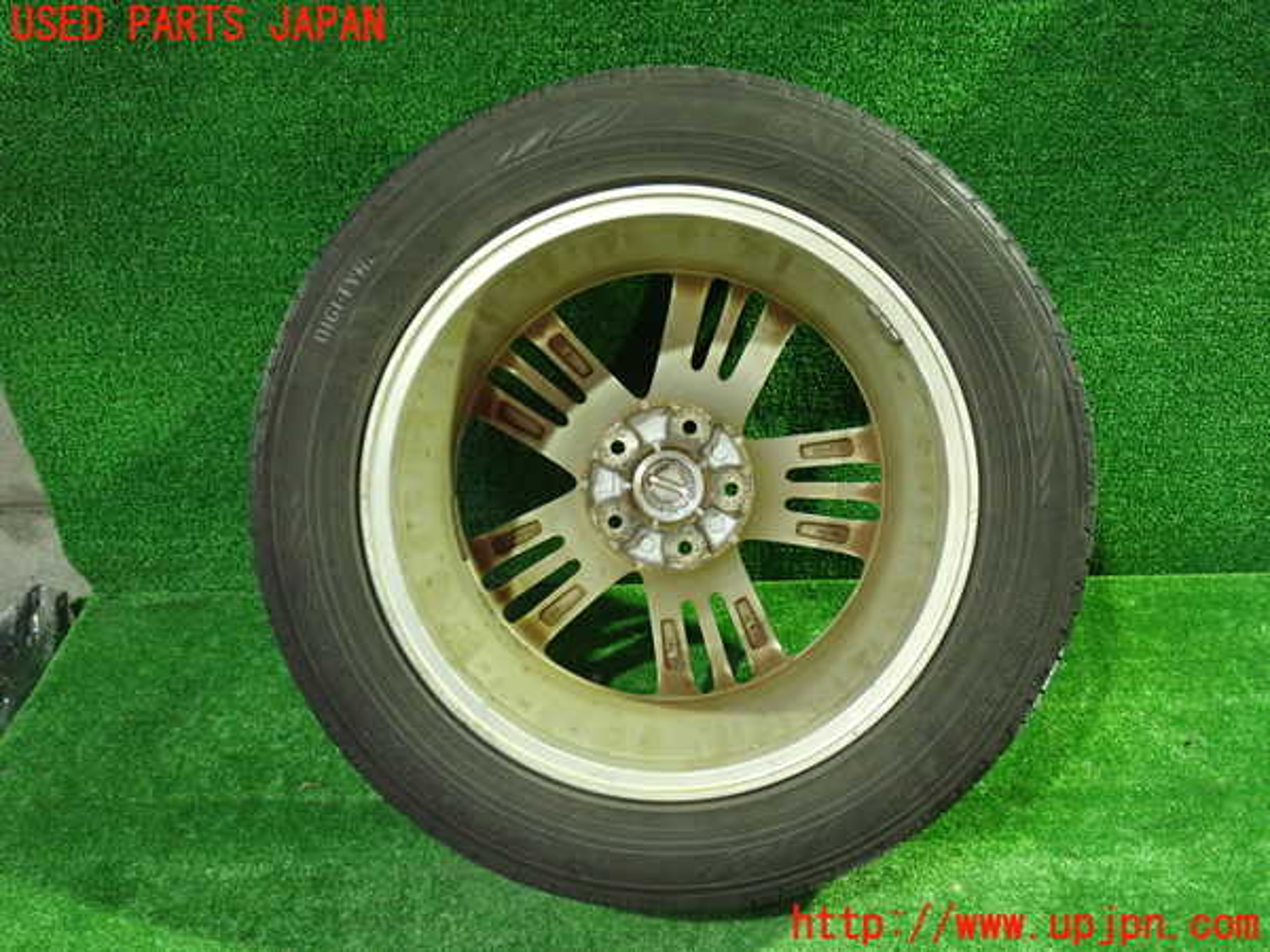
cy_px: 476
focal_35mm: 30
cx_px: 635
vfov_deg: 46.8
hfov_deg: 60.0
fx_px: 1101
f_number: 2.3
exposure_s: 1/30
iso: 800
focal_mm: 5.4
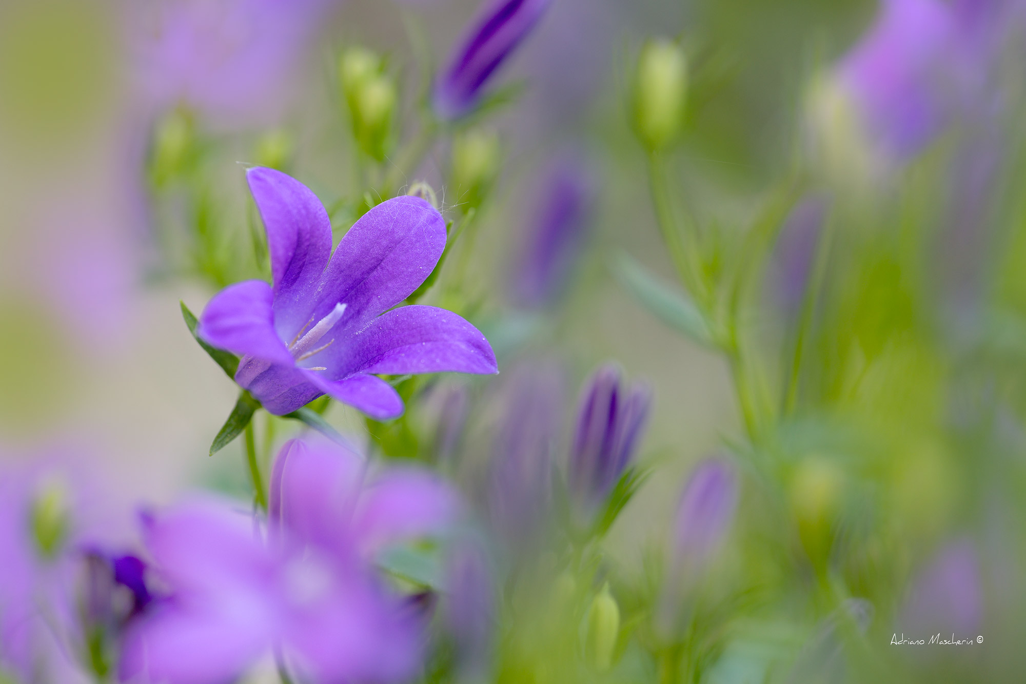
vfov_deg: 7.6
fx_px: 5129
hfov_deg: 11.4
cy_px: 342
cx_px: 513
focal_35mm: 180
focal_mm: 180
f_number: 6.3
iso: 100
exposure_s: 1/40
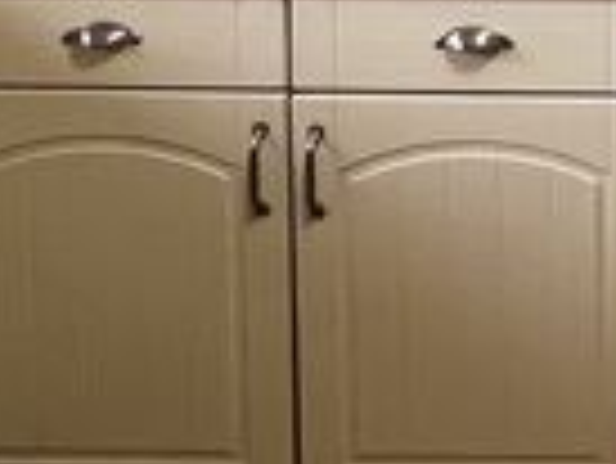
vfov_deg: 16.6
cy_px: -342
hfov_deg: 21.0
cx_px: 971
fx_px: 1354
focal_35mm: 76
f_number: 1.8
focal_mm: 1.57
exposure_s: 1/50
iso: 125
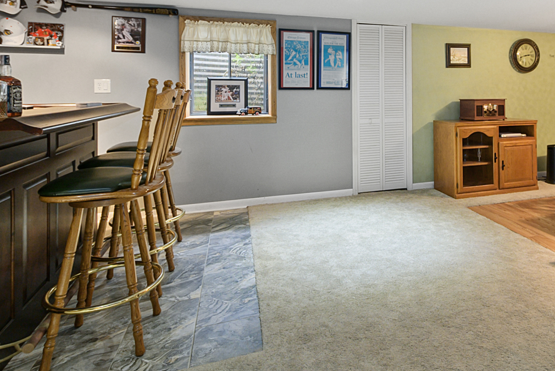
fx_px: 370
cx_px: 381
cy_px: 82
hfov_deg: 71.0
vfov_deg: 50.5
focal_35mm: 24
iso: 320
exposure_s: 1/1.25
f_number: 7.1
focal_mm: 10
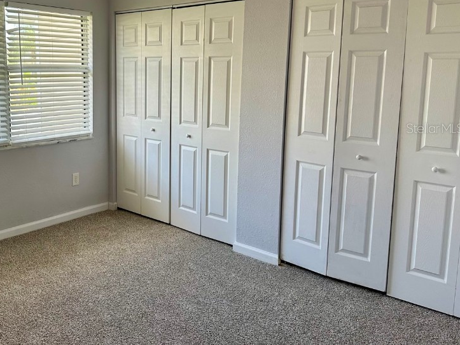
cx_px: 141
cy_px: 128
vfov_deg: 41.5
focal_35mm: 34
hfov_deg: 52.6
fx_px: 452
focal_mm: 6.86
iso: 64
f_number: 1.78
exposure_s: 1/172
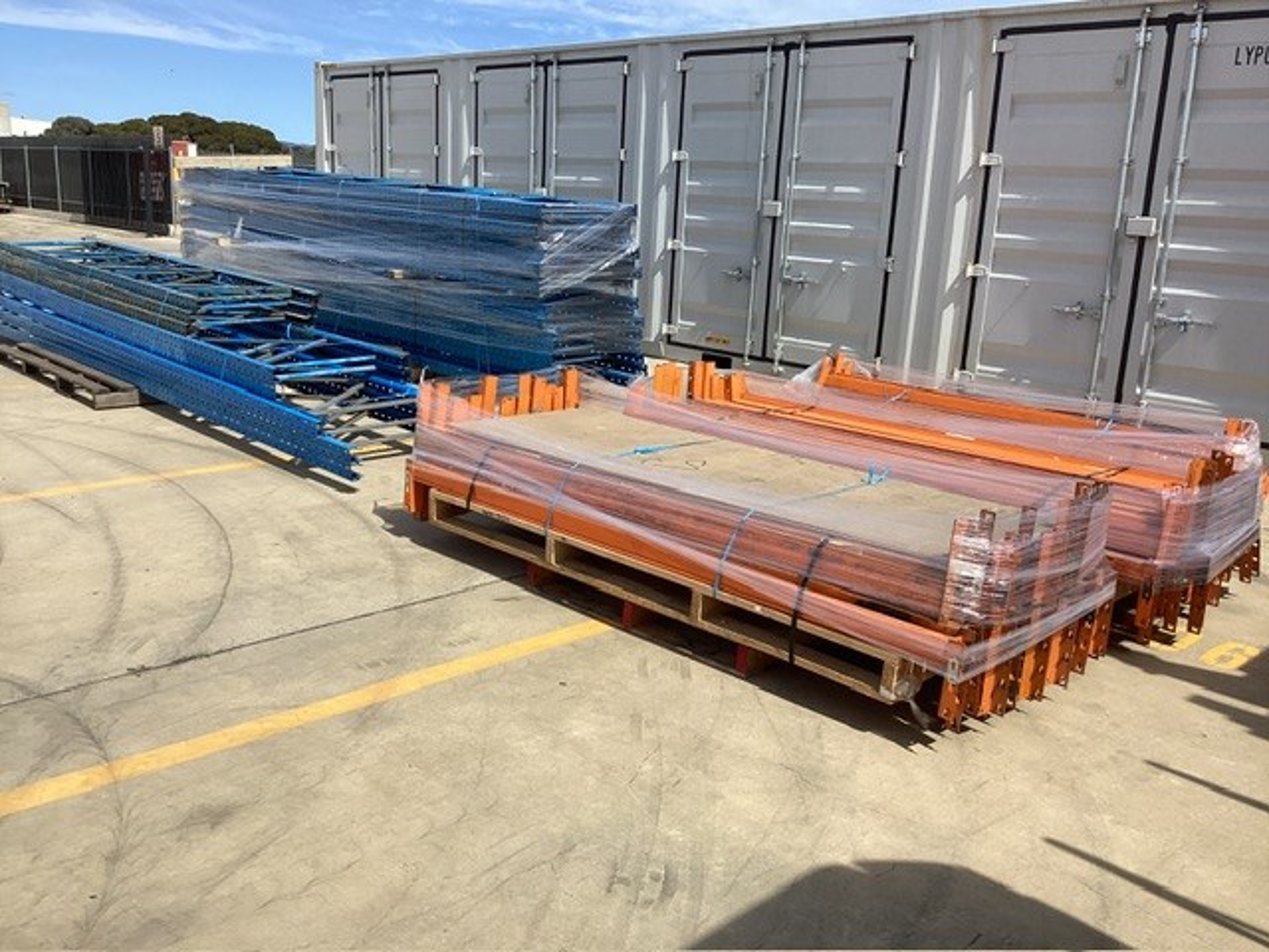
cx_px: 634
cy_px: 476
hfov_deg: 58.4
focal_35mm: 31
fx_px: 1136
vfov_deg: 45.4
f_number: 2.4
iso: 25
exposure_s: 1/1733
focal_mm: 3.3
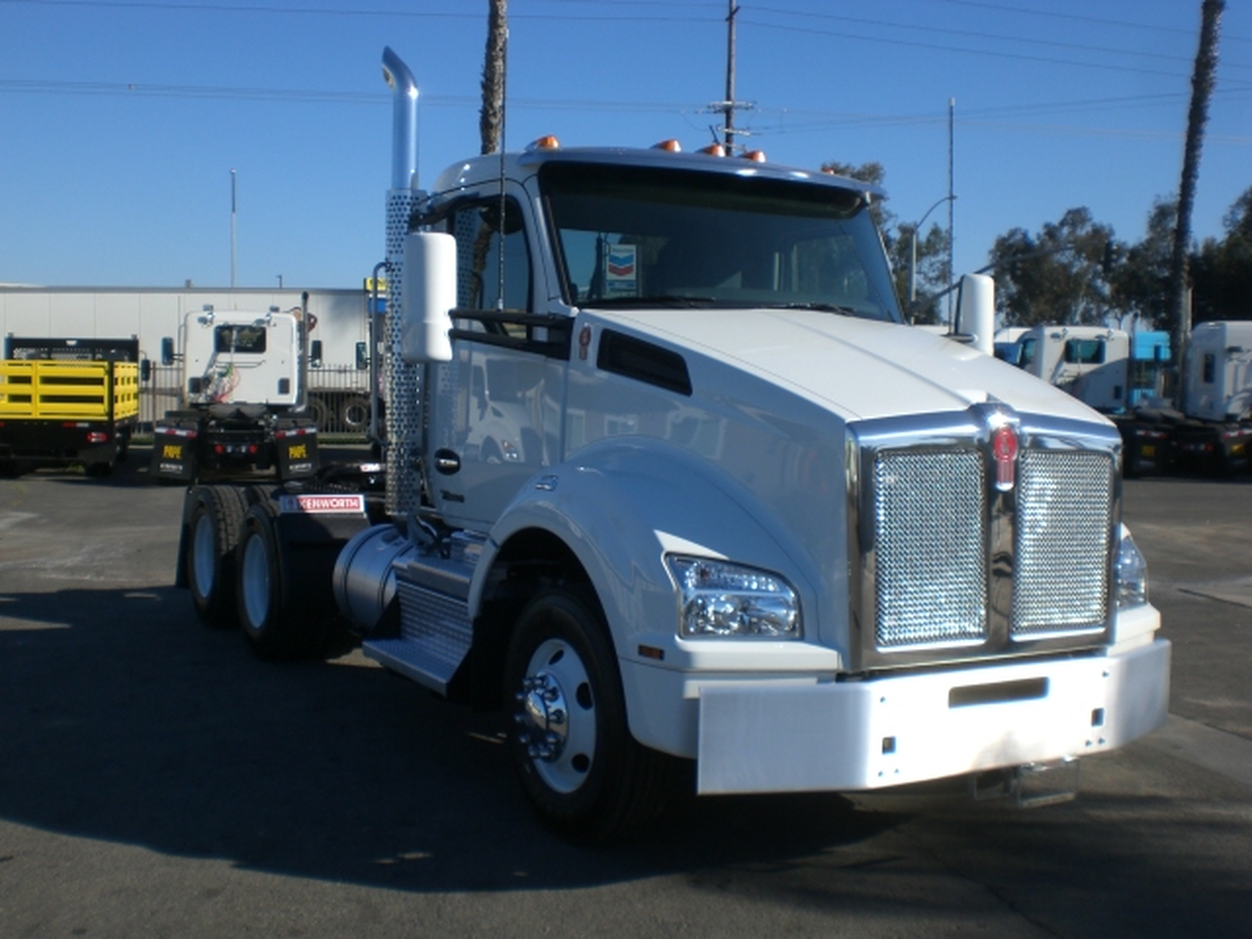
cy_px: 470
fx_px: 1374
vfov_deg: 37.7
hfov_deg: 49.0
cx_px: 626
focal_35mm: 38
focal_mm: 6.3
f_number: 4.4
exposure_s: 1/640
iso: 50
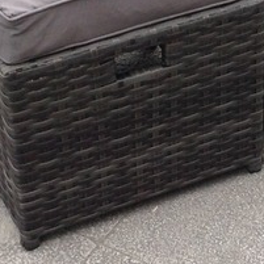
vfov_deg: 11.3
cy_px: 104
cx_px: 230
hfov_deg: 11.3
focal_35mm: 154
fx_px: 1329
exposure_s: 1/15
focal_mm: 4.28
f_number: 2.4
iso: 64
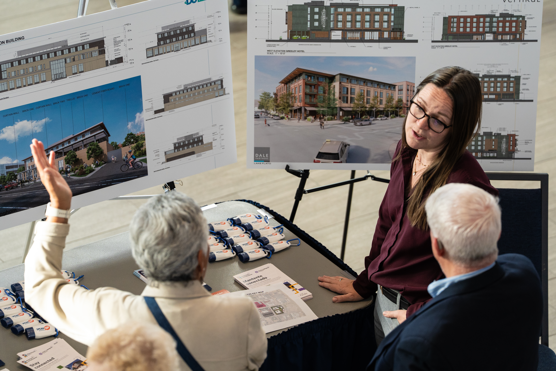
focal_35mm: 200
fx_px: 3089
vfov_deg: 6.9
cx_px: 278
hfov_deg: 10.3
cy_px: 186
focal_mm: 200
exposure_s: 1/250
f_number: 4
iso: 1250
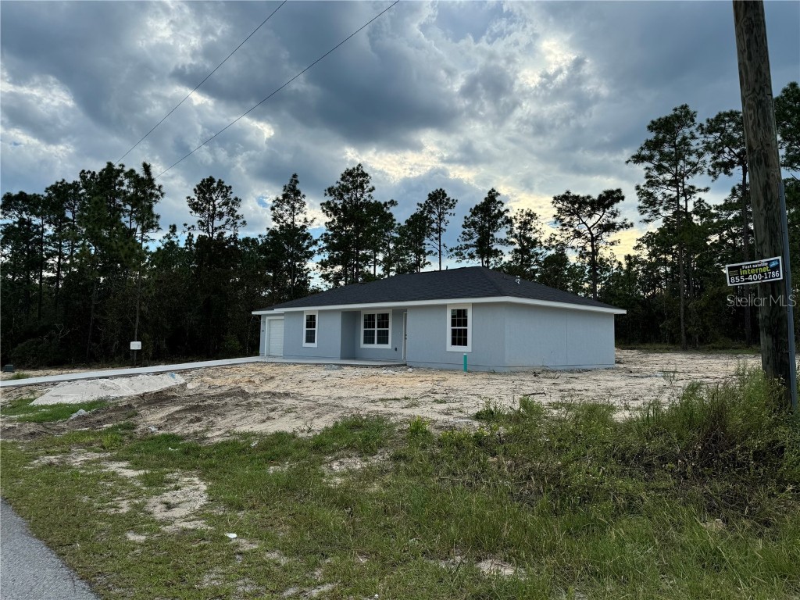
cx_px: 400
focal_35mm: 24
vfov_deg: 56.8
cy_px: 300
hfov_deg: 71.6
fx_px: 555
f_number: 1.78
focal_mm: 6.76
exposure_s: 1/3096
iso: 80
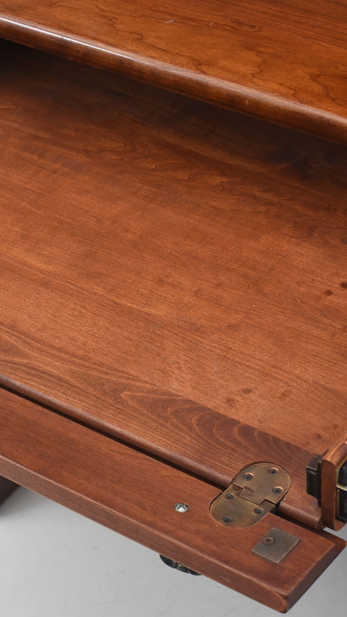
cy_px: 309
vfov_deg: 23.7
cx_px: 135
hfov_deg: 13.4
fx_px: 1473
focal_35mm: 90
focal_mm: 38
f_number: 7.1
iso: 200
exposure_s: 1/160
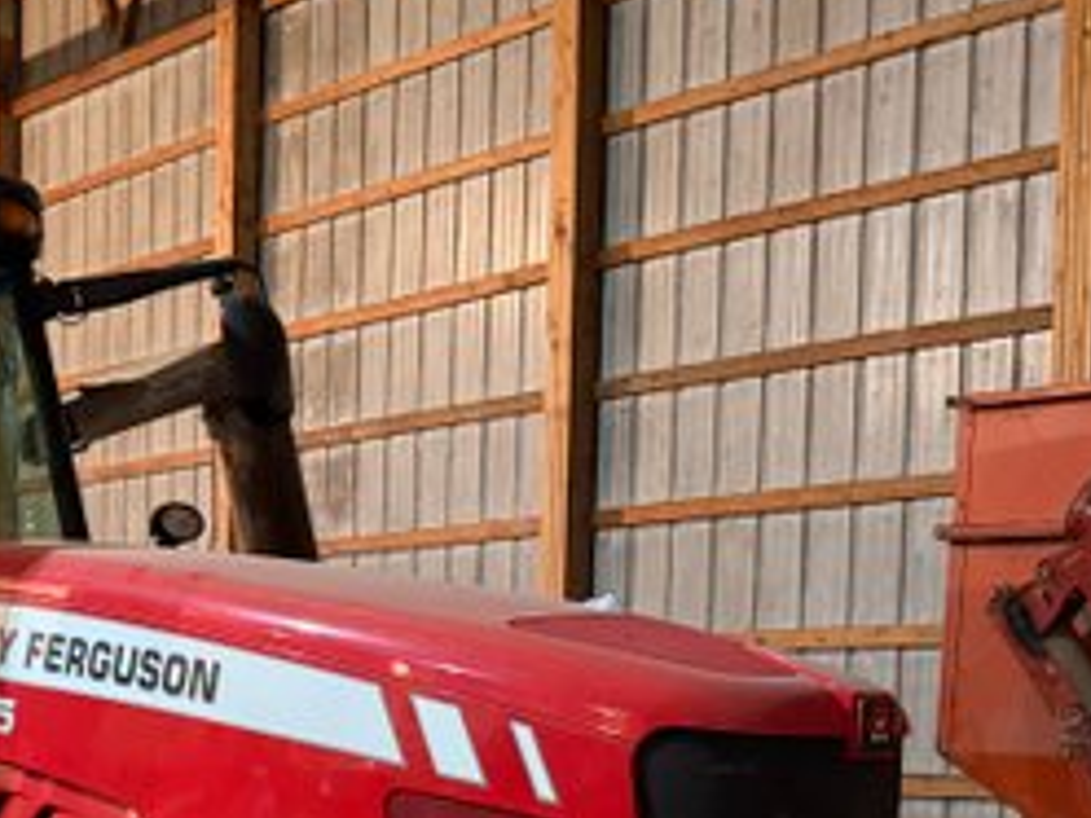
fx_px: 1923
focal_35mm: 61
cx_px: 108
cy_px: 833
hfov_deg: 30.3
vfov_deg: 23.0
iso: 1000
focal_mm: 6.76
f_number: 1.78
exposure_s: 1/30
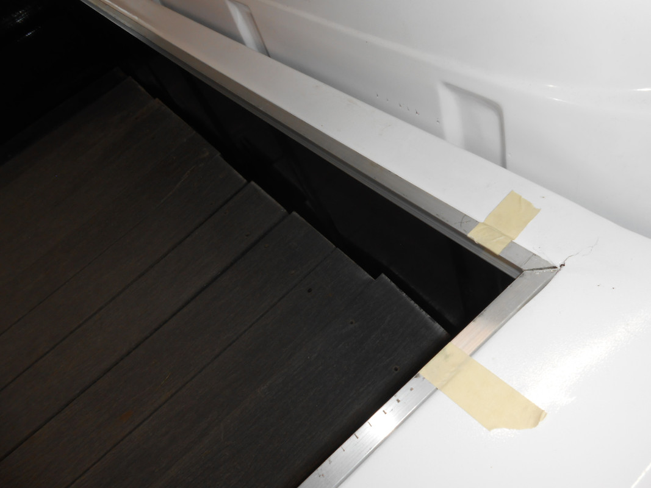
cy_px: 244
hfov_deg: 67.3
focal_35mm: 26
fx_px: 489
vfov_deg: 53.1
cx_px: 326
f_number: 3.5
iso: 80
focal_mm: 4.6
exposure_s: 1/25
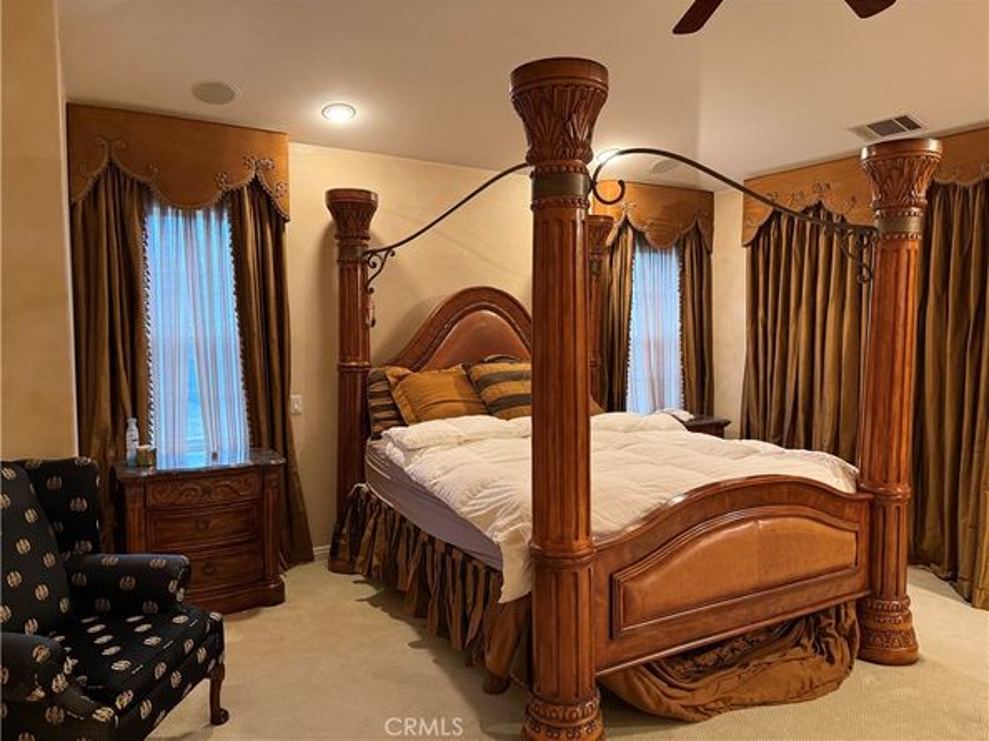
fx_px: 685
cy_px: 370
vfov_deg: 56.8
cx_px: 494
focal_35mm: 24
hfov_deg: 71.6
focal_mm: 6.76
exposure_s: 1/60
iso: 400
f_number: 1.78
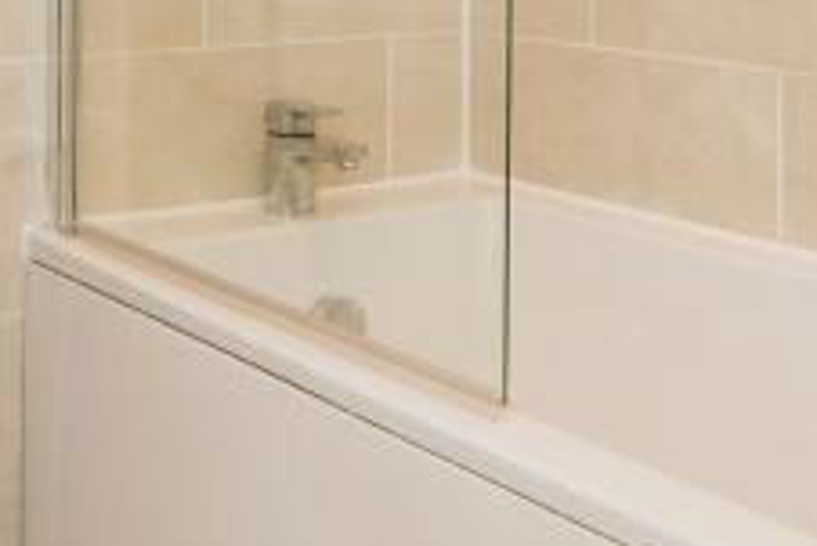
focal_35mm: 71
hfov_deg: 28.1
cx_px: 257
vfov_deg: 18.2
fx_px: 1621
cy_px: -107
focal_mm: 10.5
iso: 320
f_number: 4
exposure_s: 1/60
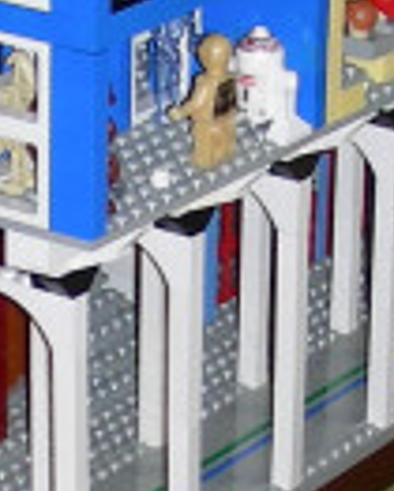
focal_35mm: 227
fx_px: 3305
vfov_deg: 8.5
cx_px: 176
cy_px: 480
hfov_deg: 6.8
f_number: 3.5
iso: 50
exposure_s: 1/60.1
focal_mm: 6.3
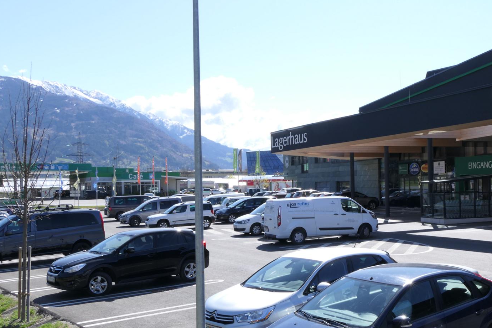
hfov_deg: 45.1
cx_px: 307
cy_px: 171
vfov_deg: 31.2
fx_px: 588
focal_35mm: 43
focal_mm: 12.2
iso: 200
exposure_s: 1/125
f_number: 11
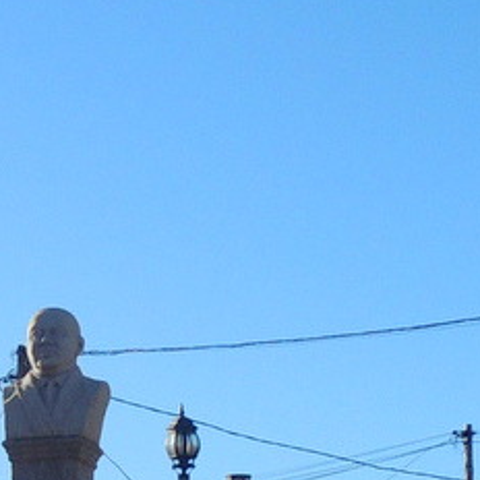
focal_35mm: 73
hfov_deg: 22.9
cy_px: 530
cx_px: 29
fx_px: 1145
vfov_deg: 22.3
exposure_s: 1/1000
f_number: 3.7
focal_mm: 4.3
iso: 100
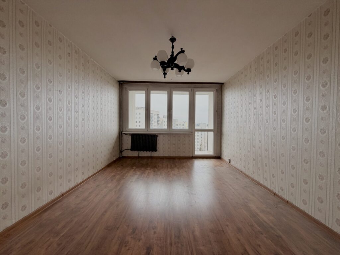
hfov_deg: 102.1
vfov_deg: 85.7
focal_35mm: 14
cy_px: 128
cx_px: 170
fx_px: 138
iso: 80
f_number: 2.2
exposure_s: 1/121
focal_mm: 2.22
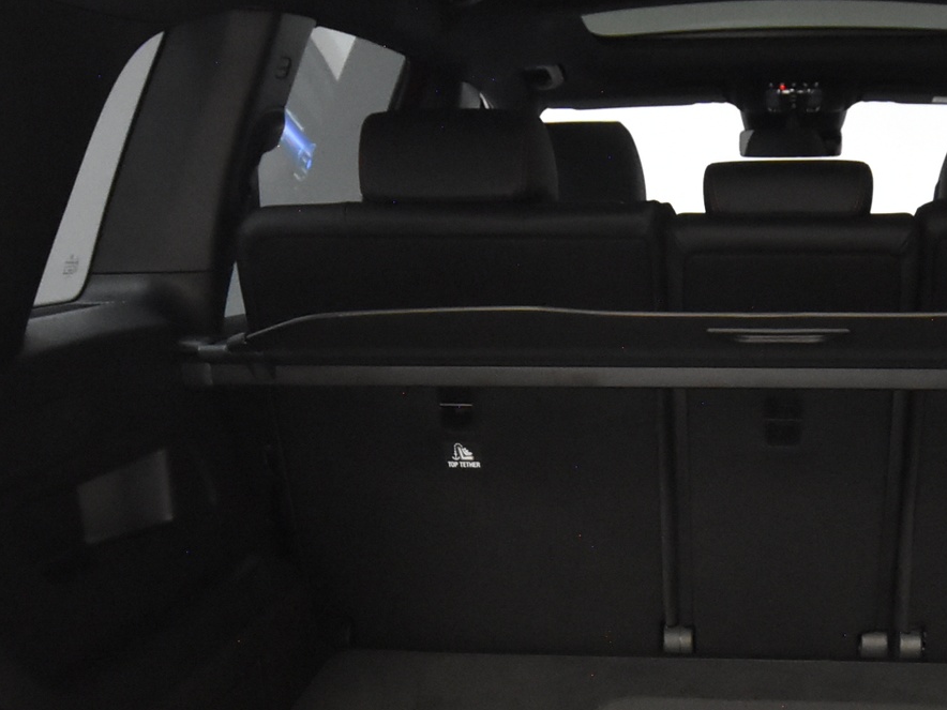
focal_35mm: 49
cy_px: 618
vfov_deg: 28.7
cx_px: 721
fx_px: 1341
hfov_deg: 37.8
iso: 4000
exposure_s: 1/60
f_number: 4.5
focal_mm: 12
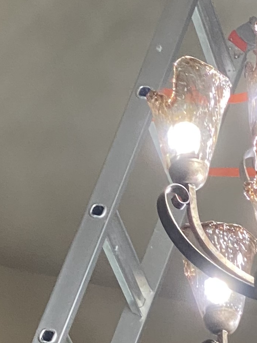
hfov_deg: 6.5
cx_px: 349
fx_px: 2247
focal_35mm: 227
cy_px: 406
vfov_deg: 8.6
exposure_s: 1/60
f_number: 2
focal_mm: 6
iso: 125
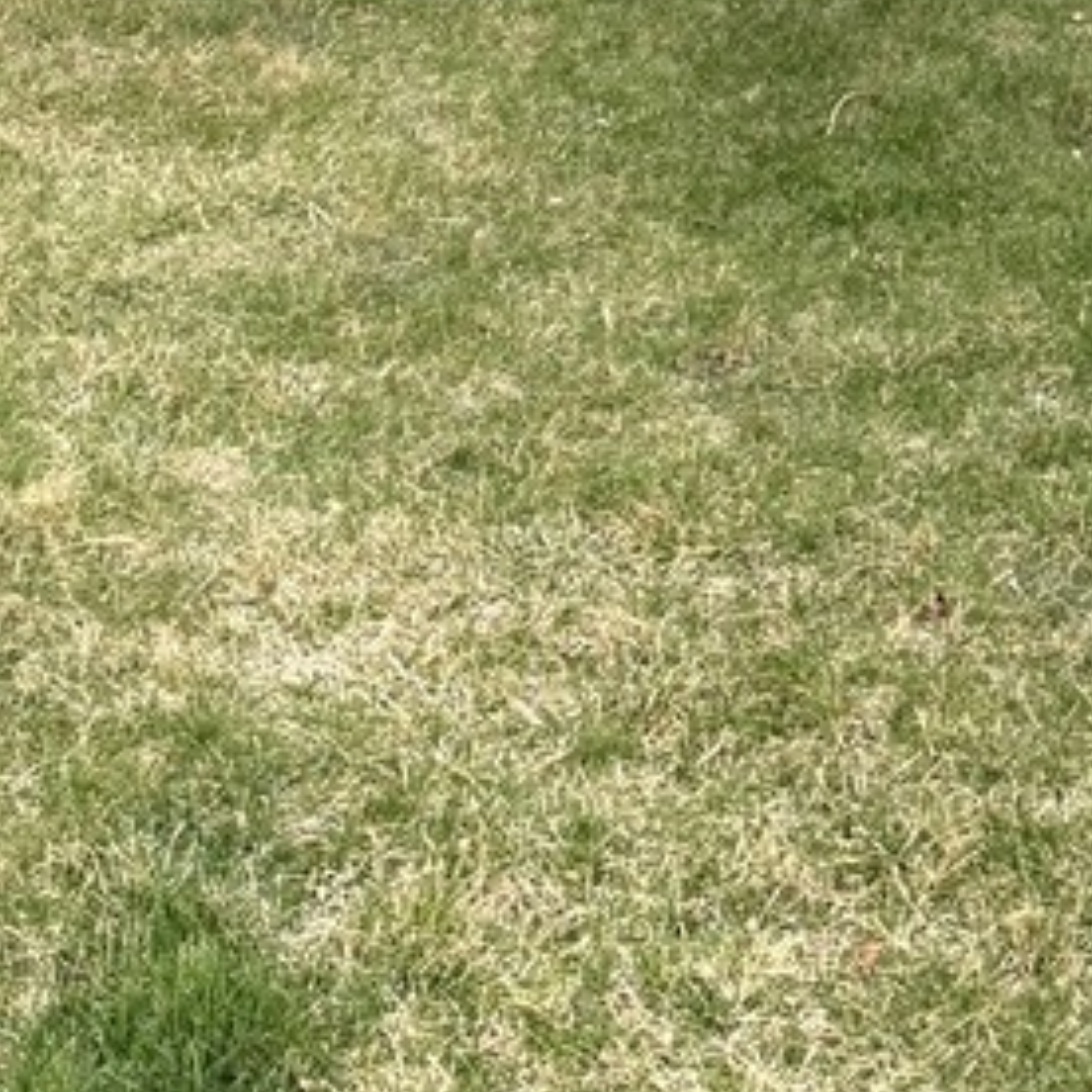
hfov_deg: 20.4
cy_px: -645
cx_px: 1025
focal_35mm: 83
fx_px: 2962
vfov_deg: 18.1
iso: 100
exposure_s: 1/393
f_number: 1.78
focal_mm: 6.76
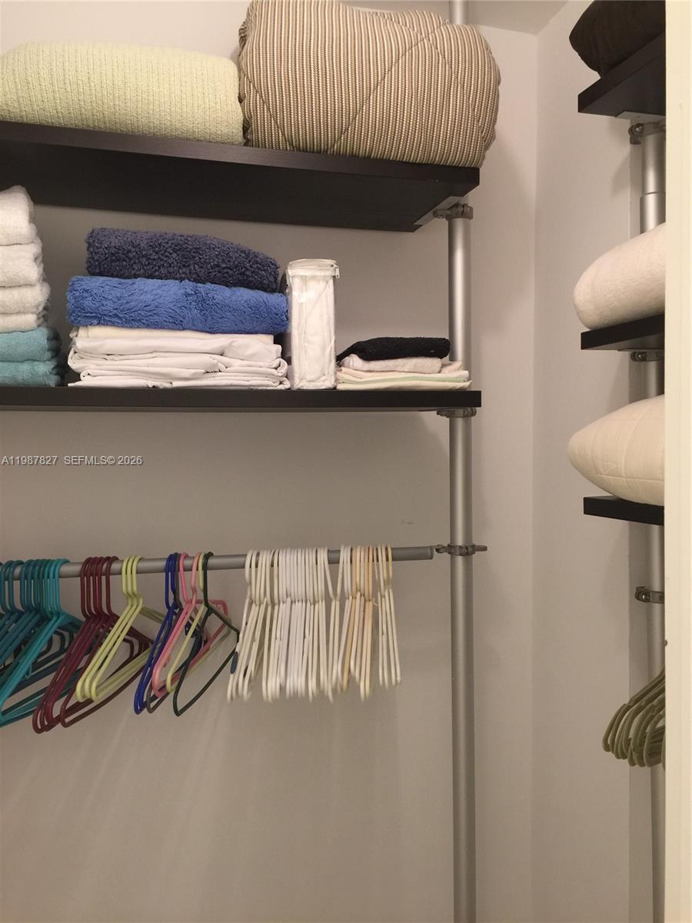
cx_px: 346
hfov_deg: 48.2
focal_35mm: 29
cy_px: 462
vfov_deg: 61.7
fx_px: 773
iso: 40
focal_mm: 4.15
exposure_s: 1/15
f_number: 2.2
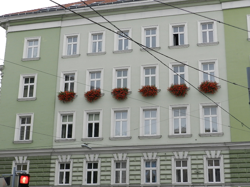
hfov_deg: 32.2
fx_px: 433
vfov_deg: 24.4
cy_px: 94
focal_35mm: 60
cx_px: 125
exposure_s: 1/200
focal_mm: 10.7
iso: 160
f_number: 4.6
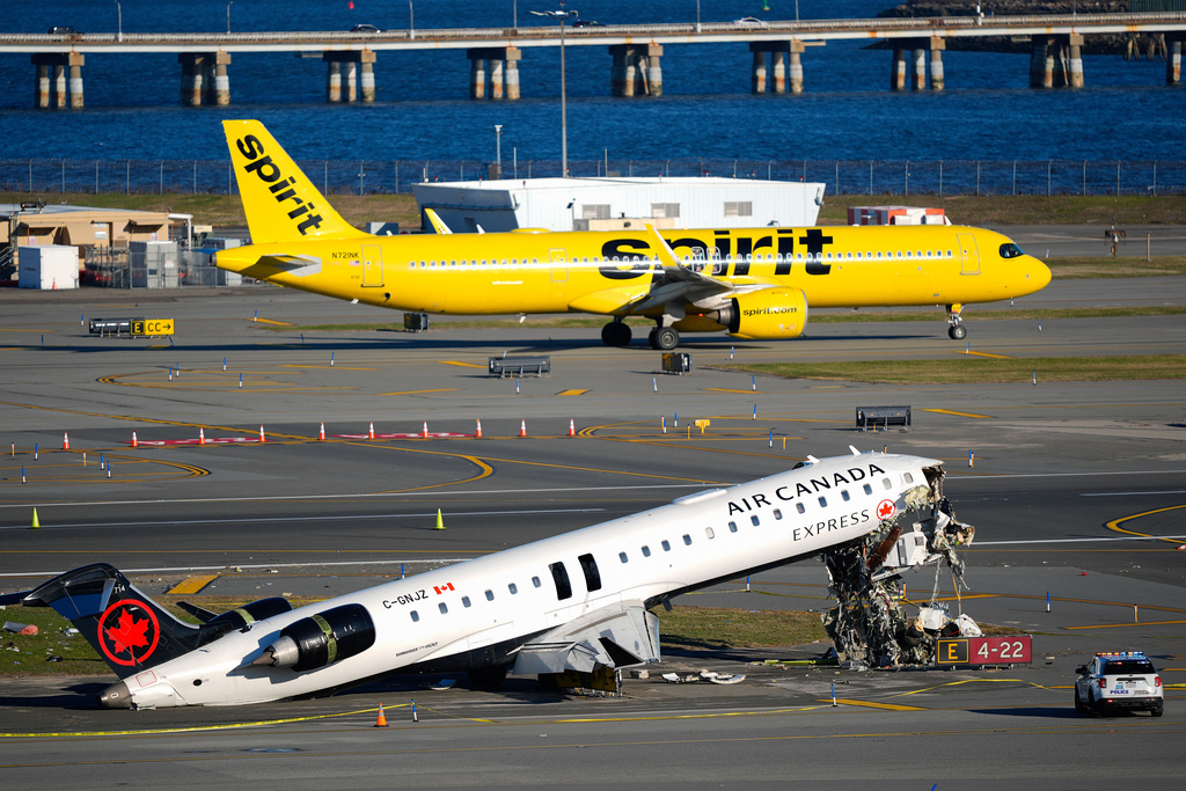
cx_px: 593
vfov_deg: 3.4
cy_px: 396
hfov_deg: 5.2
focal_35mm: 400
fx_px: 13179
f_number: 2.8
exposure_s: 1/5000
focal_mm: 400
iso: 200
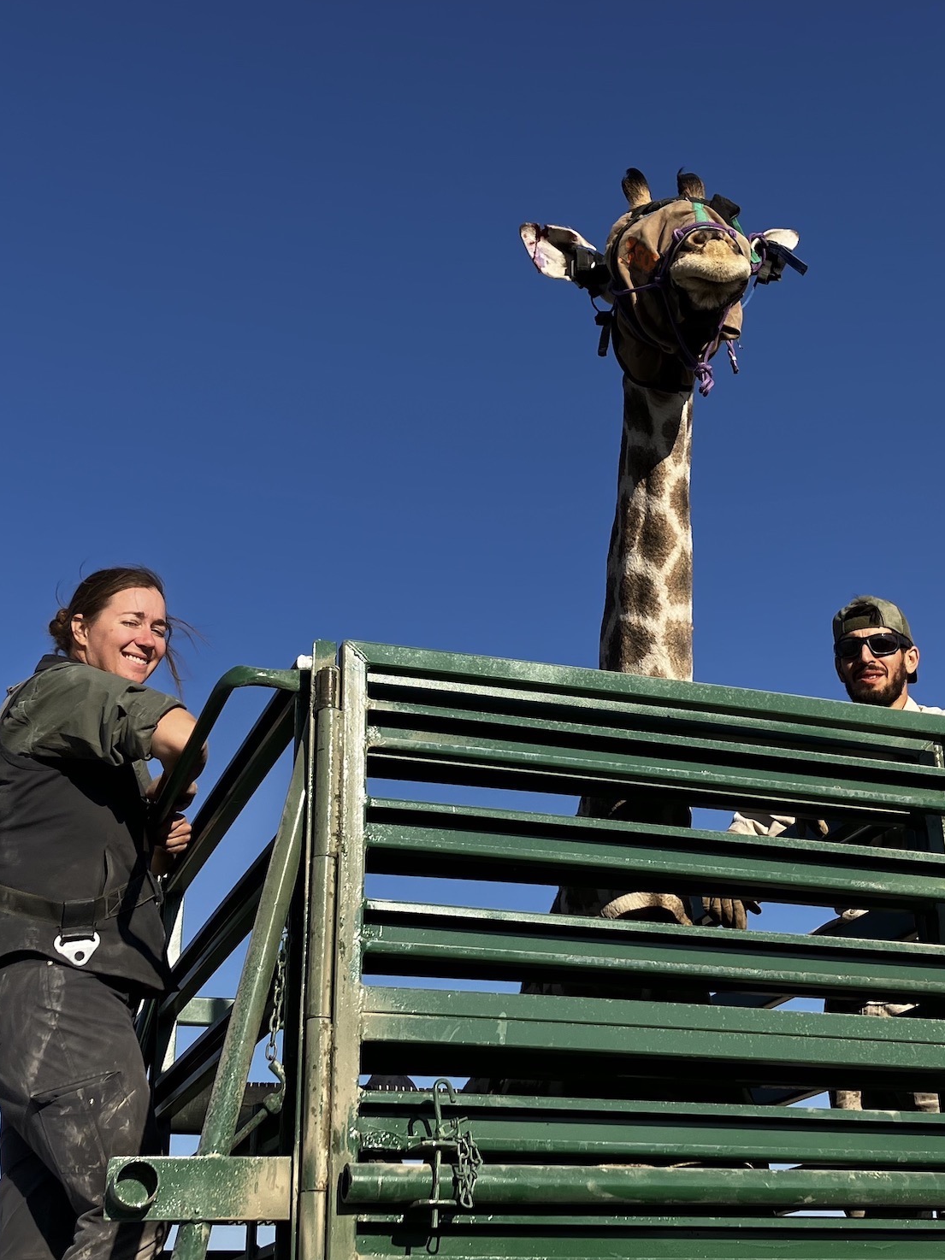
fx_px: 1384
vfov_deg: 49.0
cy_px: 639
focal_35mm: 38
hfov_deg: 37.7
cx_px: 523
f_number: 1.8
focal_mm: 3.99
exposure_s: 1/1548
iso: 32
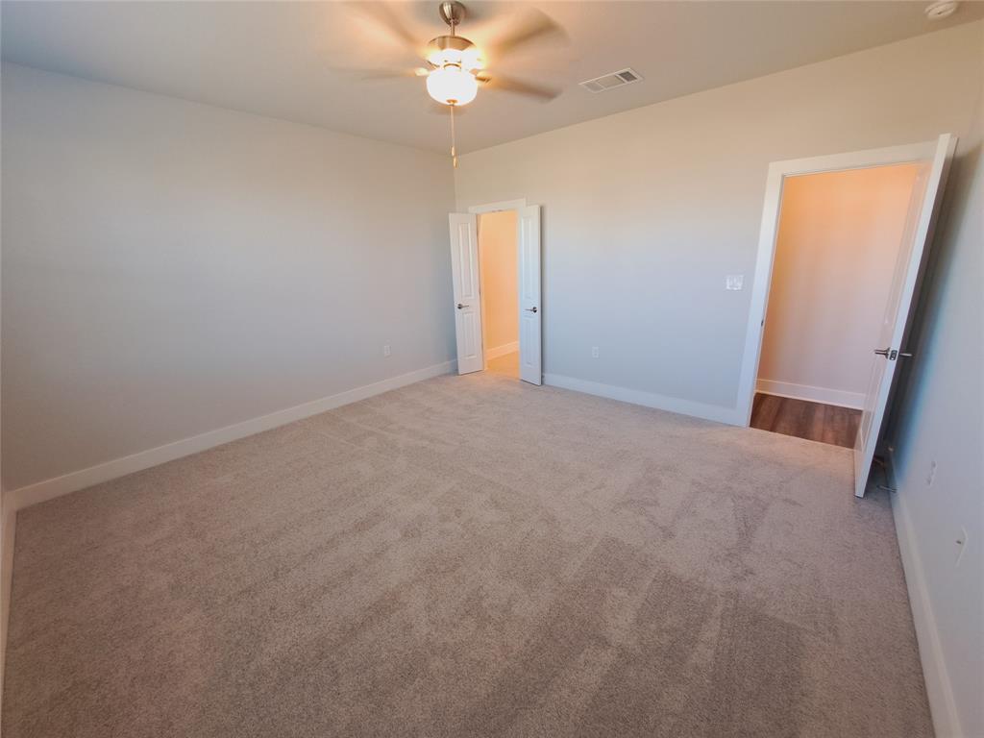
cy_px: 369
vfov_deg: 89.9
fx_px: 370
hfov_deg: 106.2
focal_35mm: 13
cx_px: 492
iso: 125
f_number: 2.2
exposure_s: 1/40
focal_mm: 1.74
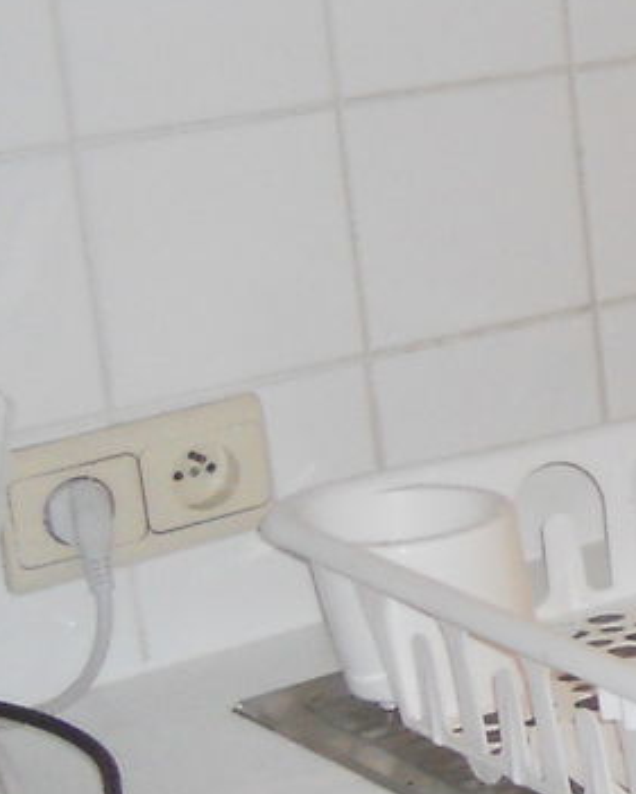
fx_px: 2822
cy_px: 242
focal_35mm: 120
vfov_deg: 16.0
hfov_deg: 10.5
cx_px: 1655
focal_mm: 4.9
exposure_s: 1/25
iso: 200
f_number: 3.2
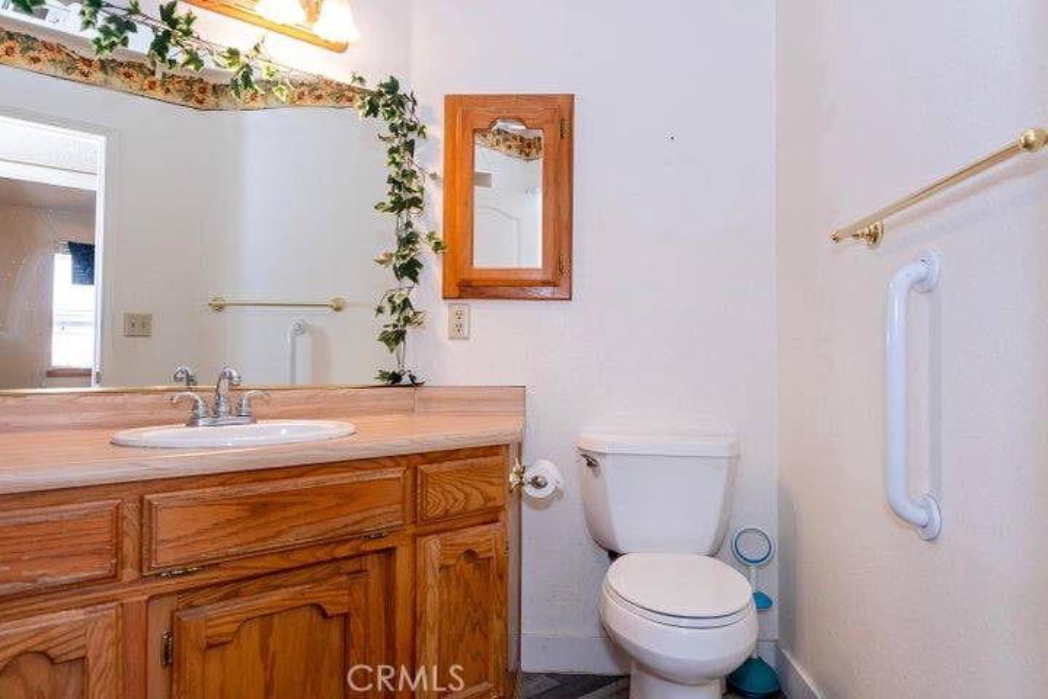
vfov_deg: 57.2
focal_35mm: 22
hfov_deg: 78.6
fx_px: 640
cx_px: 524
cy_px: 350
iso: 400
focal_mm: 15
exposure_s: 1/60
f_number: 5.6
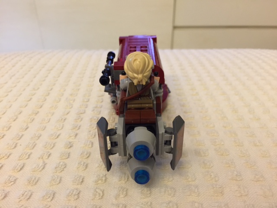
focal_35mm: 29
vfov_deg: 48.2
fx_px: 232
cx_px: 138
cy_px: 104
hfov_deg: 61.7
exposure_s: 1/17
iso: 125
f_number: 2.2
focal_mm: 4.15
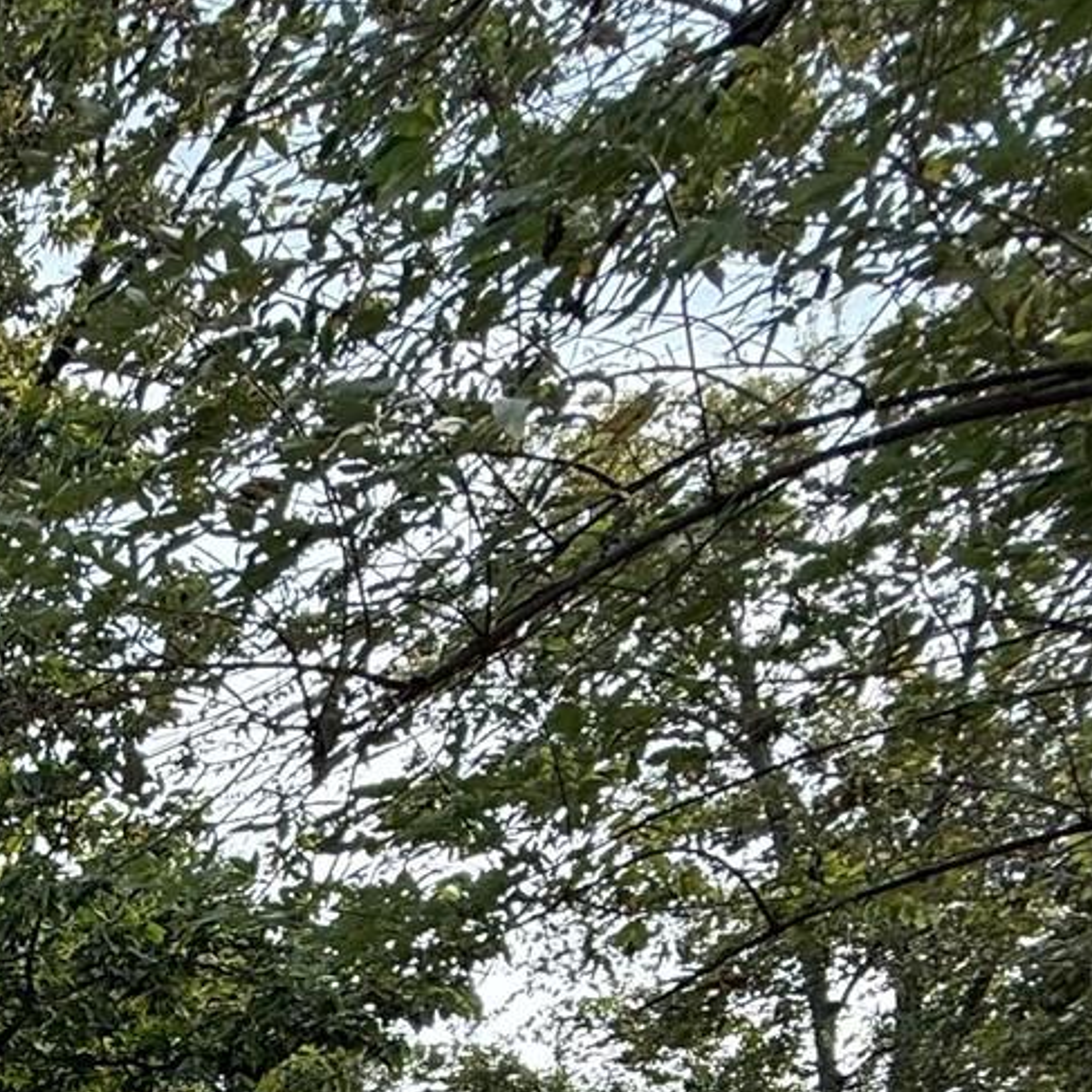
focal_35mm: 52
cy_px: 1570
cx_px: -785
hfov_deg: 22.4
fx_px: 1856
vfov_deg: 25.8
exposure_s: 1/506
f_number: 2.2
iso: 64
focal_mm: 2.22
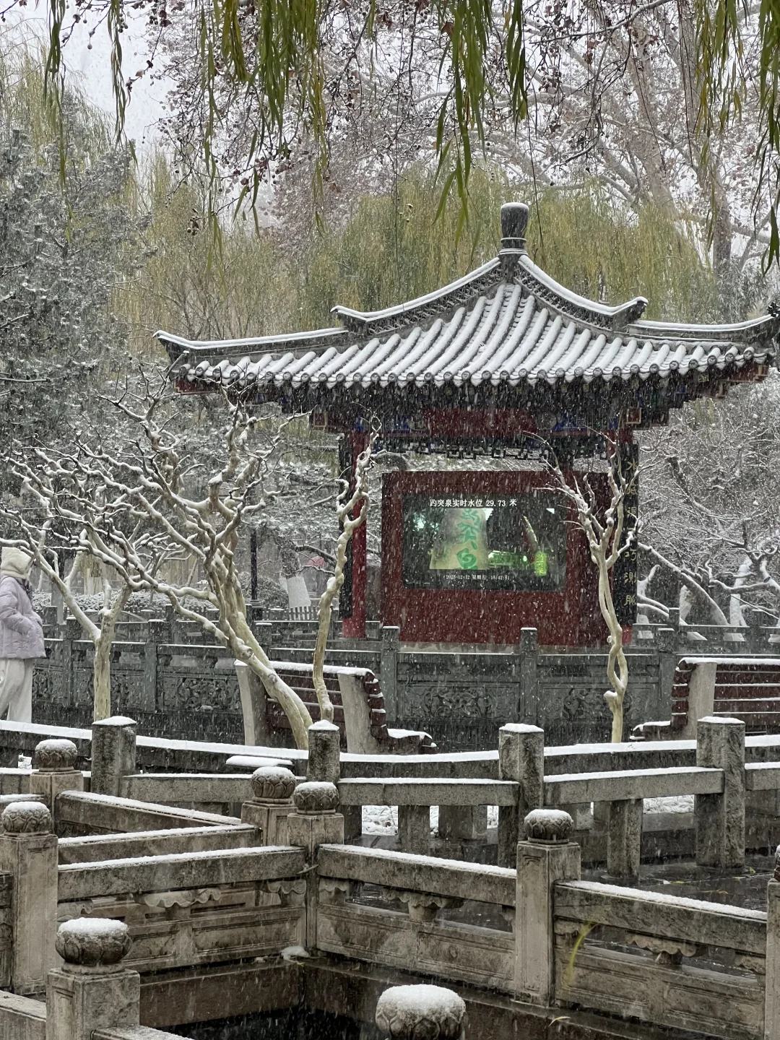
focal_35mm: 77
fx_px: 2313
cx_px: 390
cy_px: 520
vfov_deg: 25.3
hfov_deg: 19.1
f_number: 2.8
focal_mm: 9
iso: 200
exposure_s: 1/77
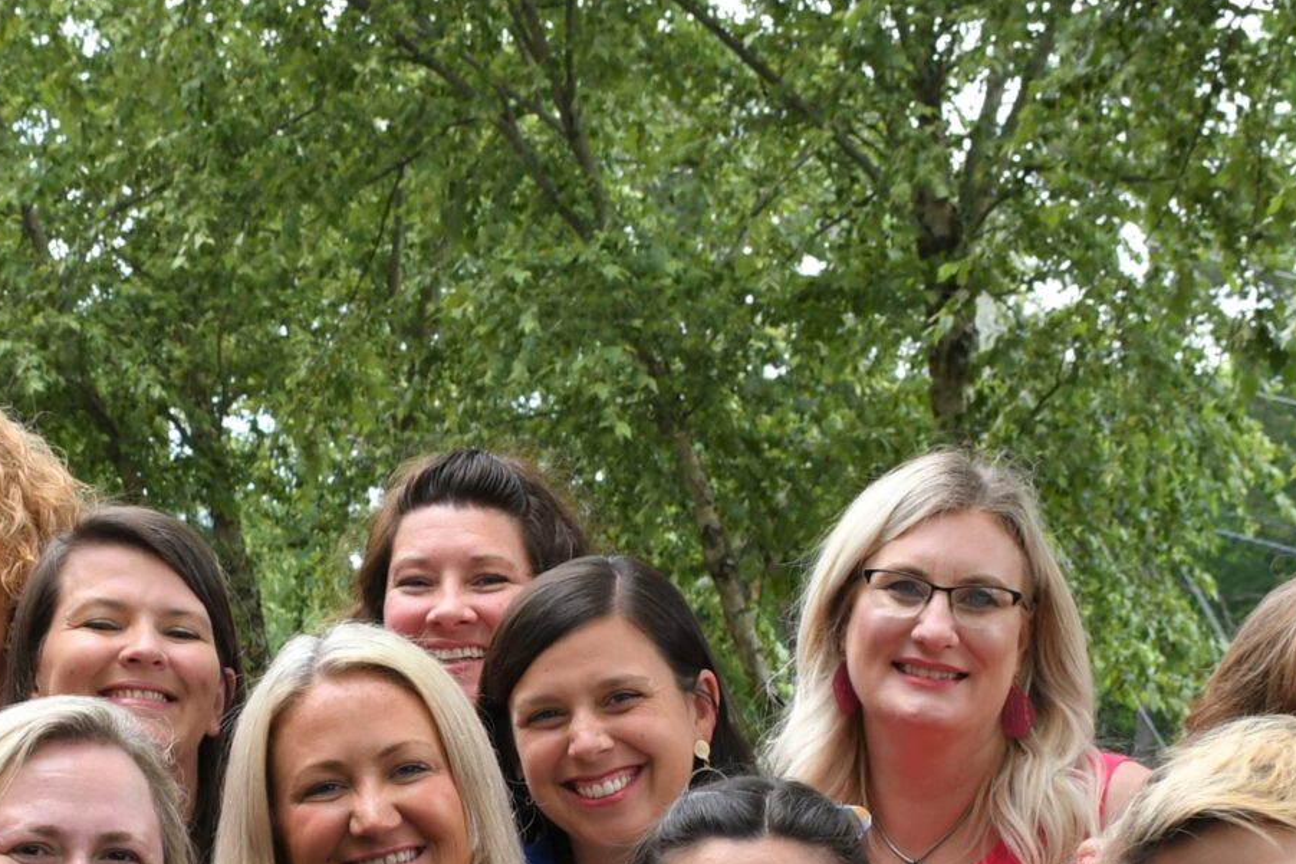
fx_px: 4391
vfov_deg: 11.0
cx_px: 417
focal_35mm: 122
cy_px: 1130
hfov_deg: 16.7
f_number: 8
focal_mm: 29
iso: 160
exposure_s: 1/60
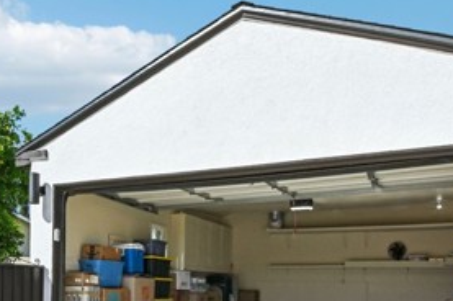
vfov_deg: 33.5
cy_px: 285
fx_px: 465
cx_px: 188
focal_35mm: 37
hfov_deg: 51.7
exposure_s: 1/100
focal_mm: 16
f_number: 25
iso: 250
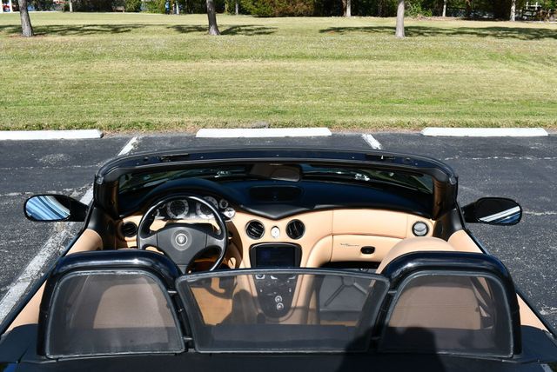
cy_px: 186
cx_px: 278
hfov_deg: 53.1
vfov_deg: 36.9
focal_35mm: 36
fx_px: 557
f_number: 8
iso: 100
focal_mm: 18
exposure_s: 1/250
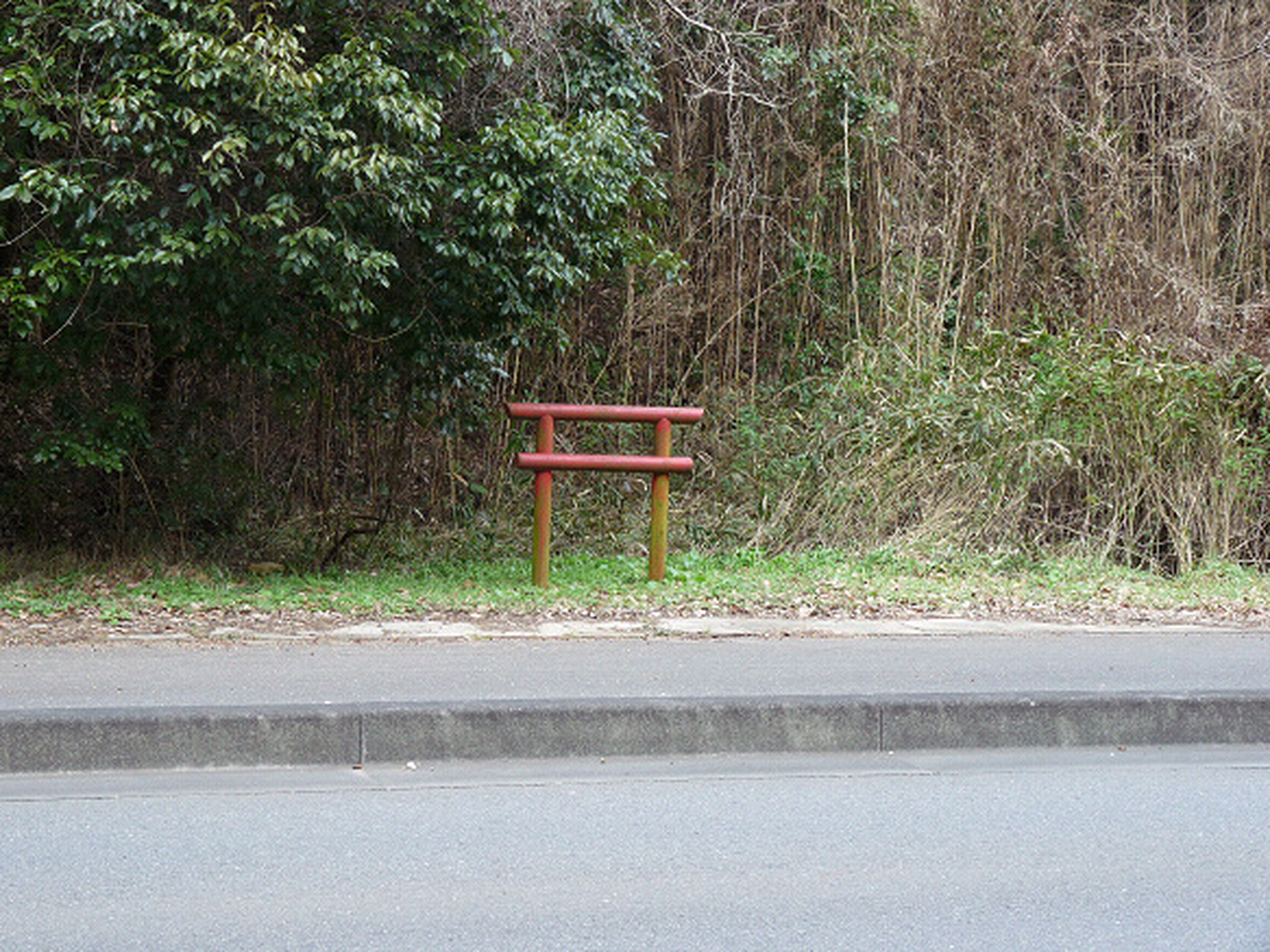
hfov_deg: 30.7
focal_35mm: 63
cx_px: 635
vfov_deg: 23.3
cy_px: 476
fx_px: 2311
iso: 100
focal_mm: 11.1
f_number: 3.2
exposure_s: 1/100
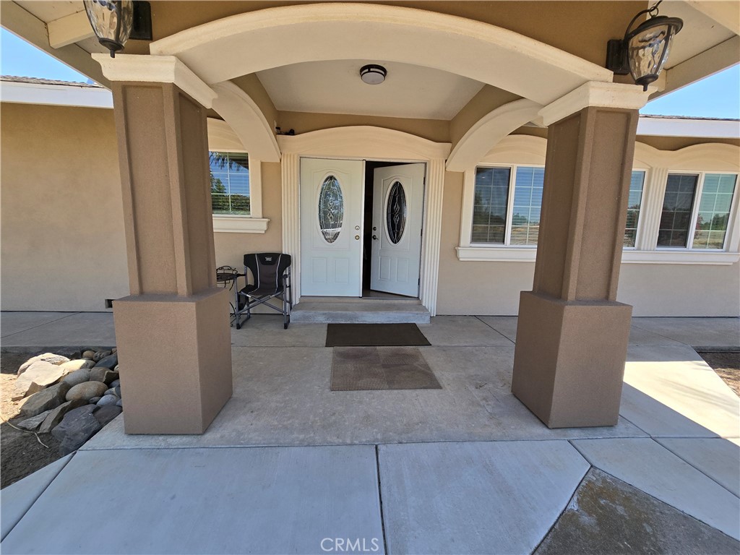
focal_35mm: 13
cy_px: 278
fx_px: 278
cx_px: 370
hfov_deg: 106.2
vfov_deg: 89.9
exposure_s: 1/895
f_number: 2.2
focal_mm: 2.2
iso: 50
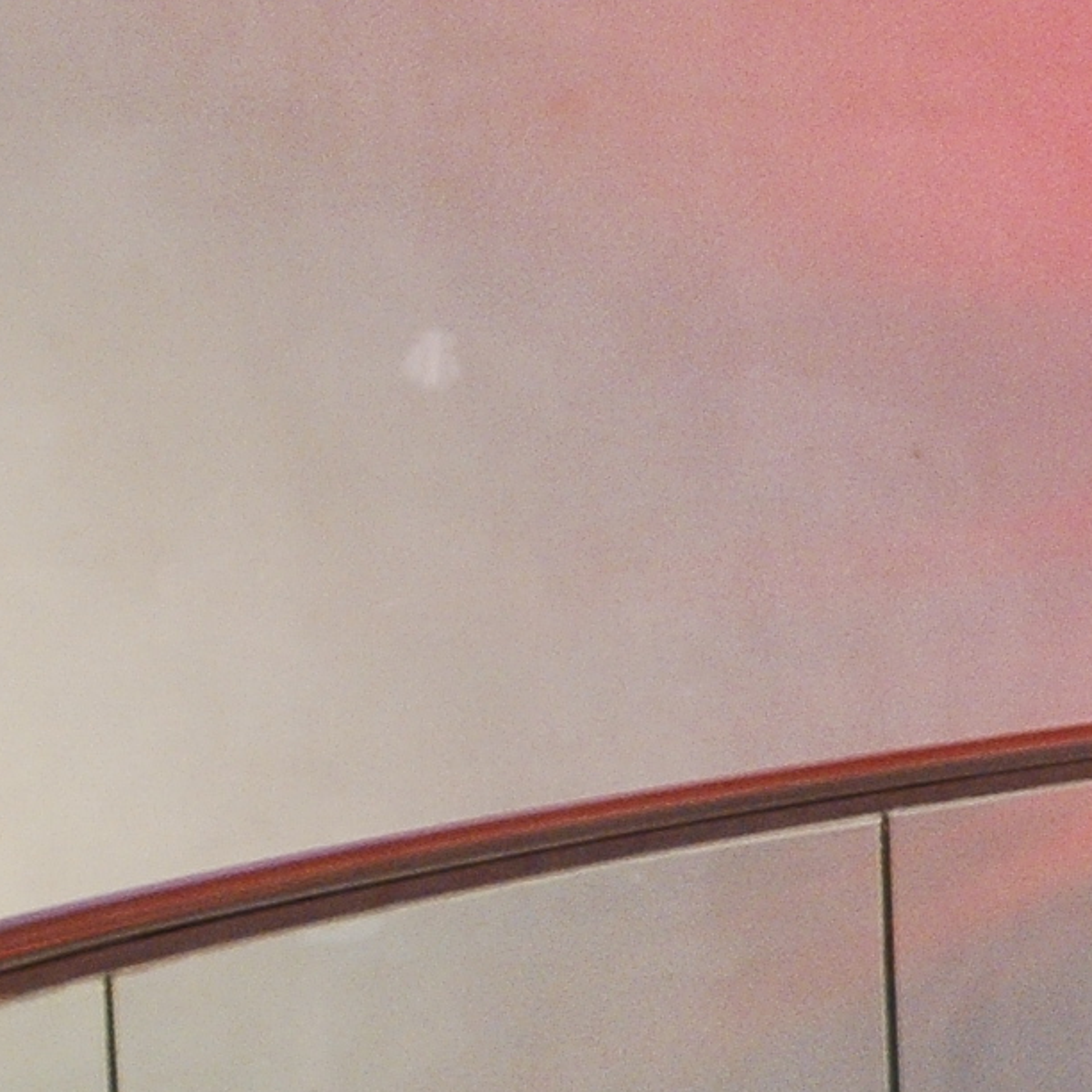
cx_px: 1945
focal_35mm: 194
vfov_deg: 8.9
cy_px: 1201
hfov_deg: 8.7
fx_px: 6927
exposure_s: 1/3
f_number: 4
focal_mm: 31
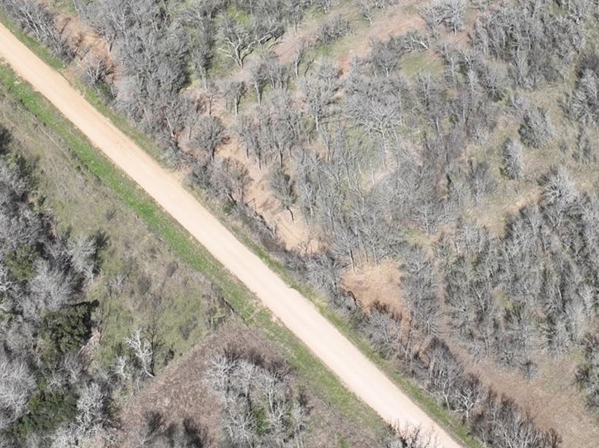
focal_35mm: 62
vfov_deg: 21.7
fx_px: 1072
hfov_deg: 30.2
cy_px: -109
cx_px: 503
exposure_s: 1/1250
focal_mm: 12.29
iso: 100
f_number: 2.8
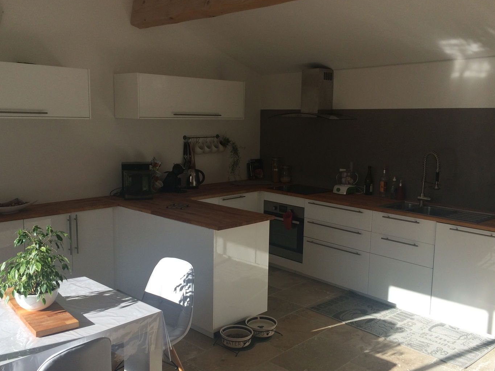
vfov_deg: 41.8
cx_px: 232
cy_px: 198
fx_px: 486
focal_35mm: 34
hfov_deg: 53.9
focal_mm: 4.15
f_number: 2.2
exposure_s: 1/933
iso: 32
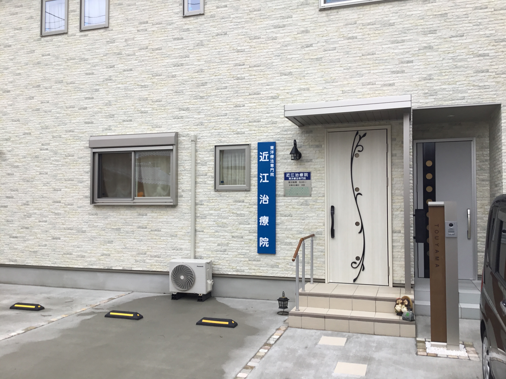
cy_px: 190
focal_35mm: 31
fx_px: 453
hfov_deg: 58.4
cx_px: 253
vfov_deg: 45.4
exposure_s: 1/60
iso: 25
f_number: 2.4
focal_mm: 3.3
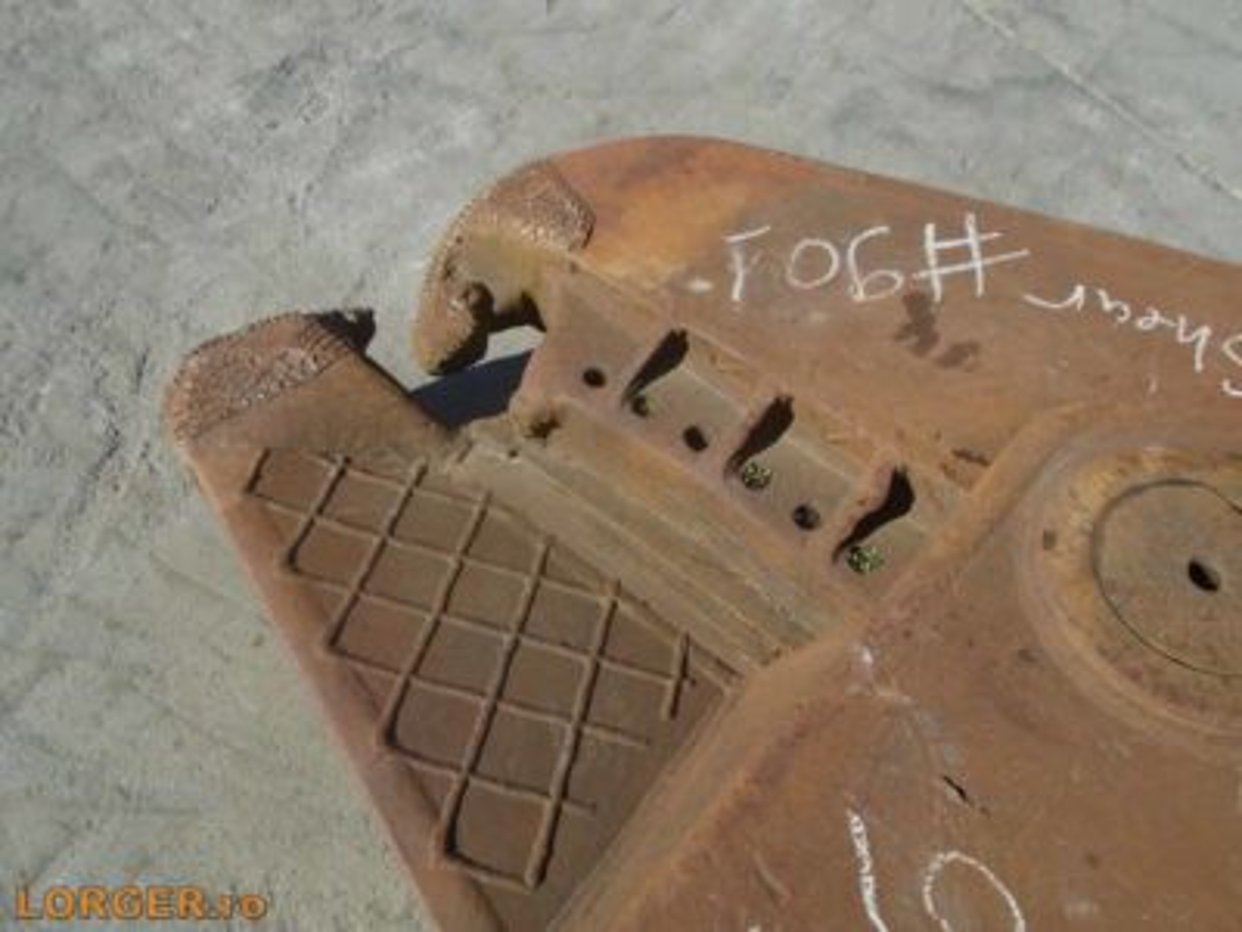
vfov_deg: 45.4
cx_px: 621
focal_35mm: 31
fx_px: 1112
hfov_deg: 58.4
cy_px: 466
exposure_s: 1/640
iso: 100
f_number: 3.5
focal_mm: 5.5
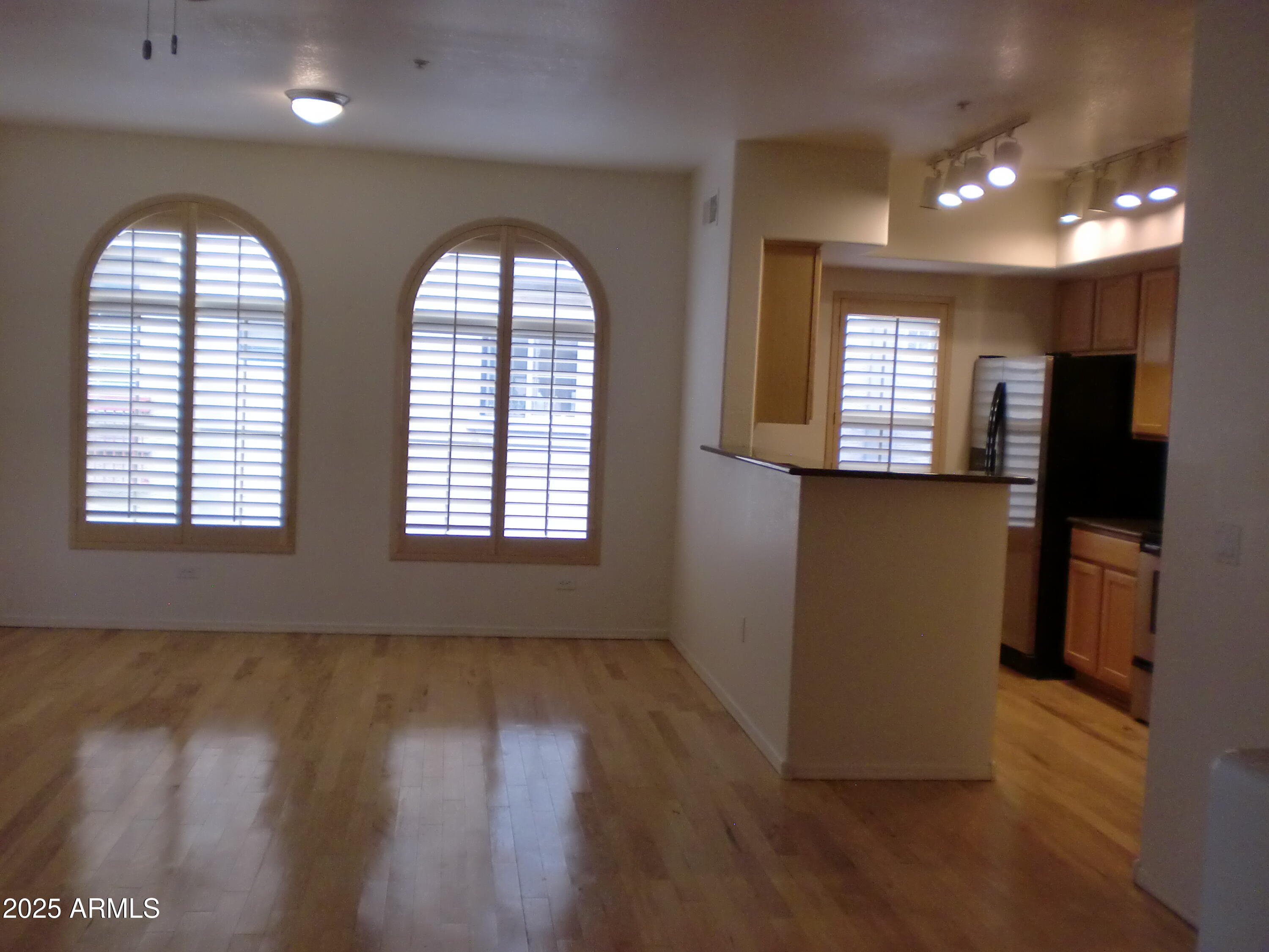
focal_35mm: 35
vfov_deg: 40.7
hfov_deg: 52.6
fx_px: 1283
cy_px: 476
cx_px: 634
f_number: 3.1
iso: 200
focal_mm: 6.3
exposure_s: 1/60
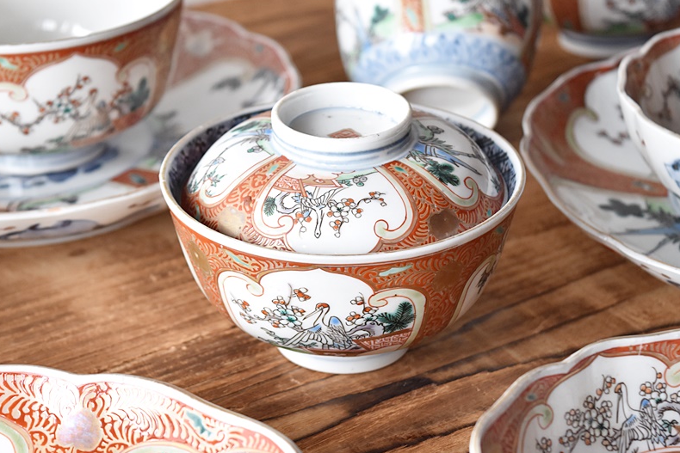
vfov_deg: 16.4
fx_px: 1578
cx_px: 338
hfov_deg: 24.3
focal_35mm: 84
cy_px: 226
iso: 800
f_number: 5.6
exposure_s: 1/8
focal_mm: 55
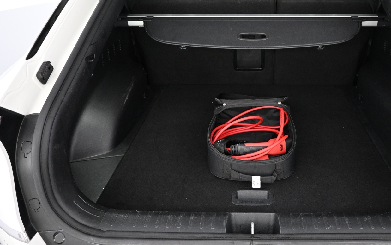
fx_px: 341
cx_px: 247
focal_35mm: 32
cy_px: 99
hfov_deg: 58.8
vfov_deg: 39.3
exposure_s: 1/30
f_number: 3.5
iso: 1600
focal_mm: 16
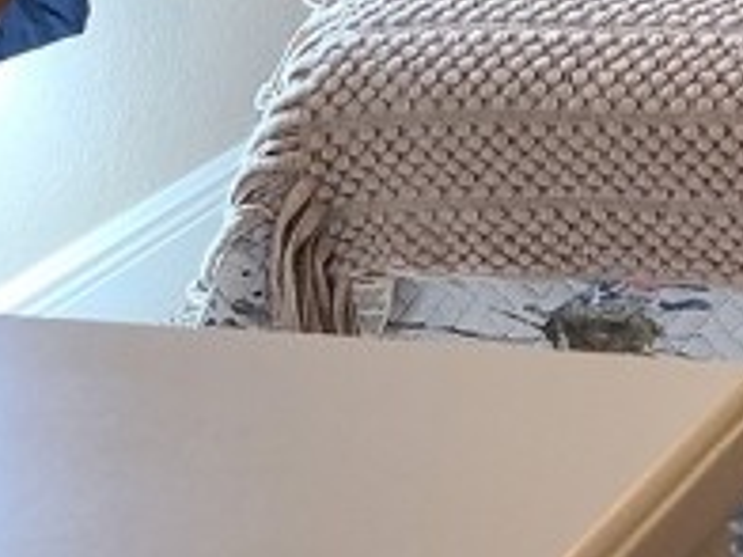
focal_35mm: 136
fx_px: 2919
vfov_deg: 10.3
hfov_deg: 12.0
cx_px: 1736
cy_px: -405
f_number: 1.8
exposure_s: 1/60
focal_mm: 5.4
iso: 160
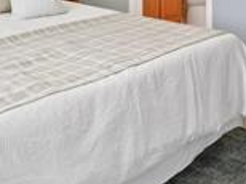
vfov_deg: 21.4
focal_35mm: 60
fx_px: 426
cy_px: -72
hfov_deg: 31.1
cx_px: 38
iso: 800
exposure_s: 1/8
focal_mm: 10
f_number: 8
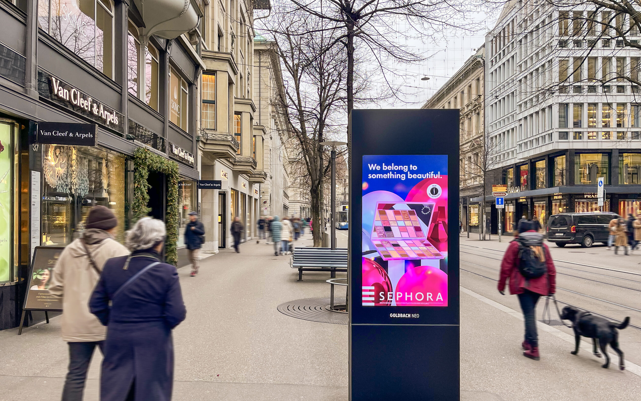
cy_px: 207
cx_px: 325
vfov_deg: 44.5
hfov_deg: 66.5
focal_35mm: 28
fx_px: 489
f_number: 1.6
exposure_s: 1/122
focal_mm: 5.1
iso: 64
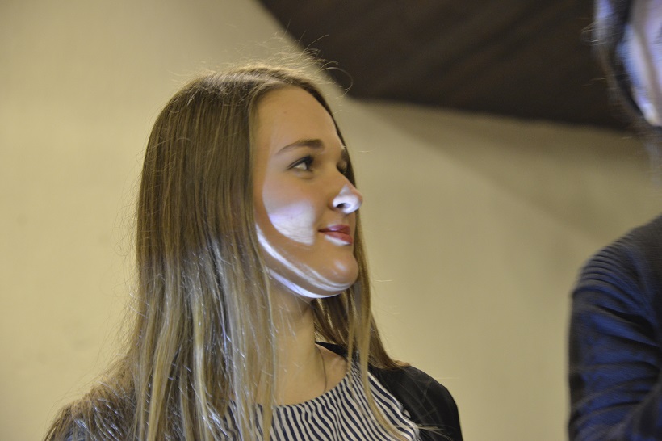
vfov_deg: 13.0
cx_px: 331
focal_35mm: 105
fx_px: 1930
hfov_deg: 19.5
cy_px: 220
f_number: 5.3
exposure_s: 1/40
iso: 4000
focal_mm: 105
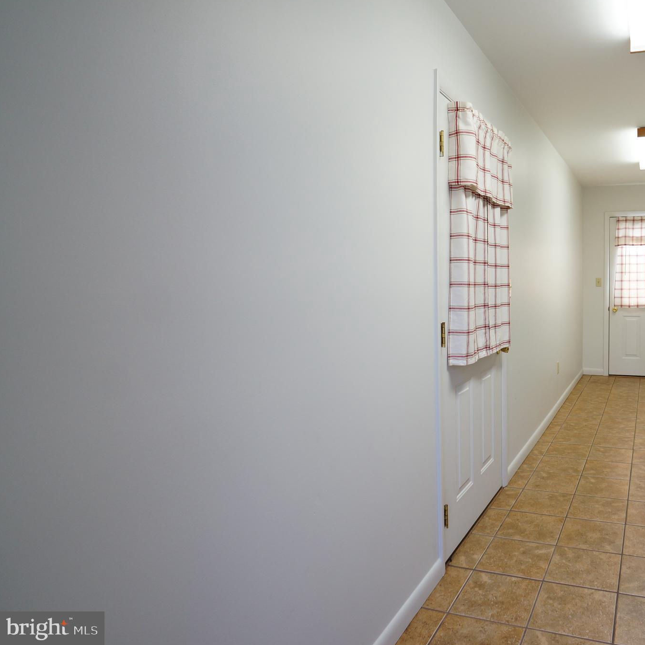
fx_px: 654
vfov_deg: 52.5
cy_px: 320
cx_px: 489
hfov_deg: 50.2
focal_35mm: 31
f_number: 4
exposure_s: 1/60
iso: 250
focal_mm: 16
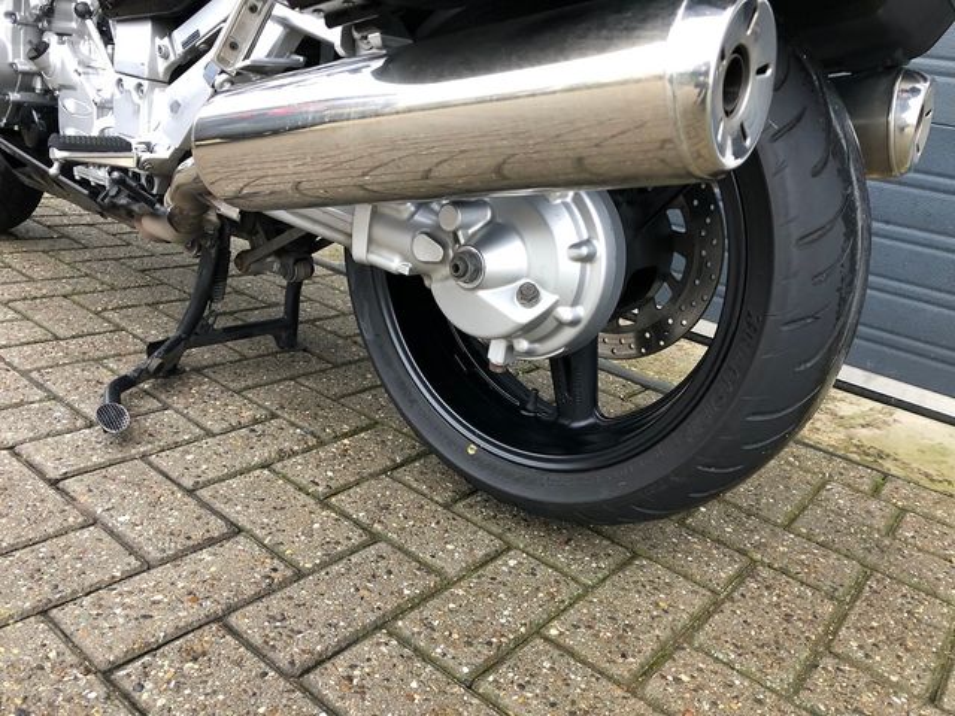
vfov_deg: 49.7
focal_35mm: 28
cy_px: 358
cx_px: 478
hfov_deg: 63.4
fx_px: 772
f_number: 1.8
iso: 40
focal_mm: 3.99
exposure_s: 1/15
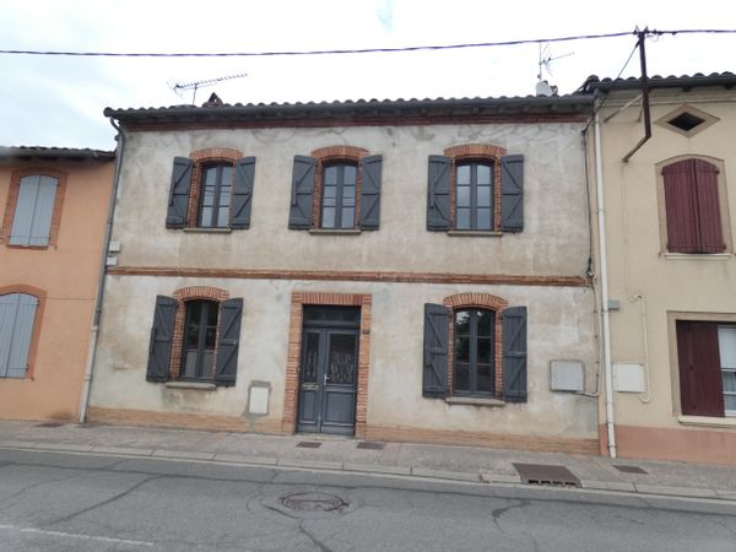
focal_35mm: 20
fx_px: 425
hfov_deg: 81.7
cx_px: 368
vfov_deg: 66.0
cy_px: 276
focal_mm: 3.6
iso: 320
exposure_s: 1/200
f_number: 4
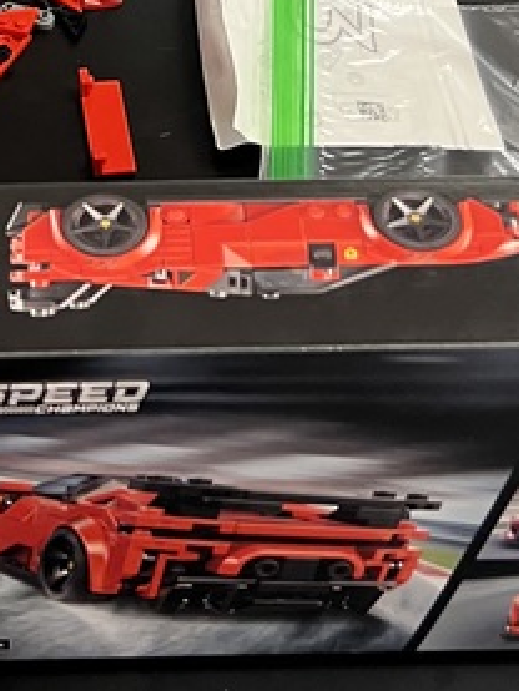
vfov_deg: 18.6
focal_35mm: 96
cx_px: 17
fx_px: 1918
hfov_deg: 15.2
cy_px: -279
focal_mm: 5.7
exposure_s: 1/60
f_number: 1.5
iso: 125
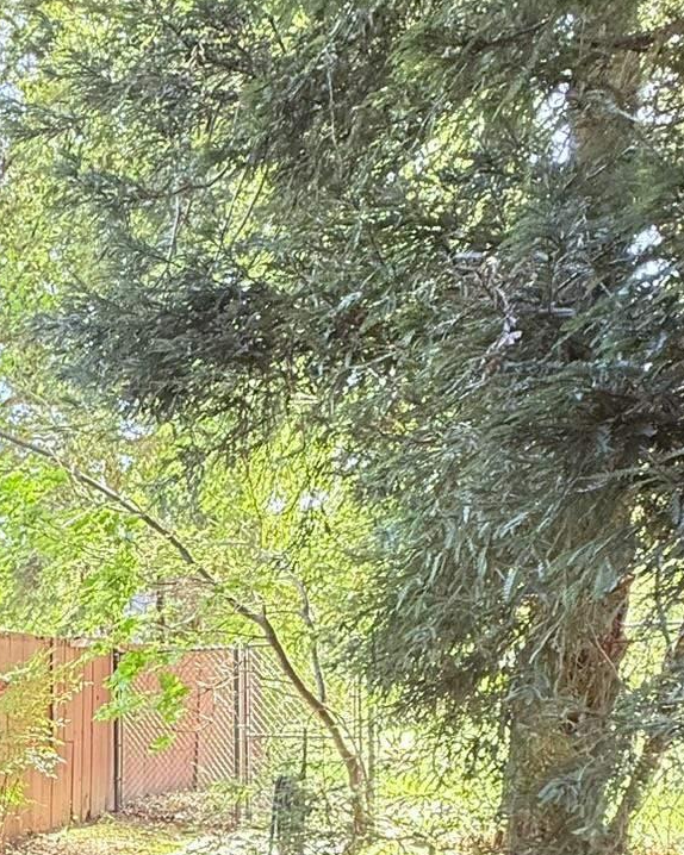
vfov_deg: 43.9
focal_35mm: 39
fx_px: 987
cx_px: -33
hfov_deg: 34.1
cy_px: 719
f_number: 2.2
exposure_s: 1/62
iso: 320
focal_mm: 2.22
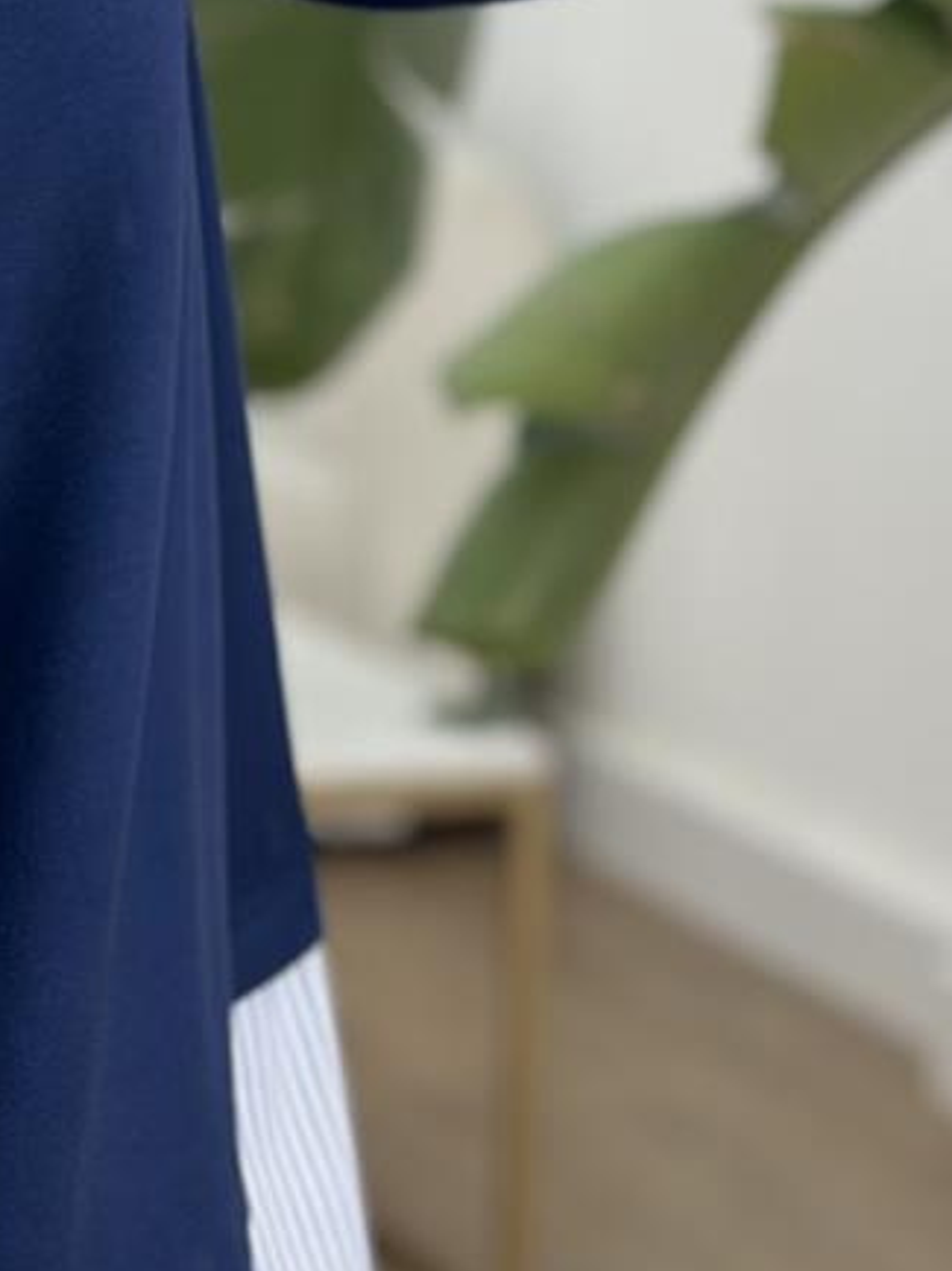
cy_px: 504
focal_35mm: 177
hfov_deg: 8.3
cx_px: -196
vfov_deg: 11.2
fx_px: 6497
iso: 64
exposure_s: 1/100
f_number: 1.78
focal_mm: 6.86
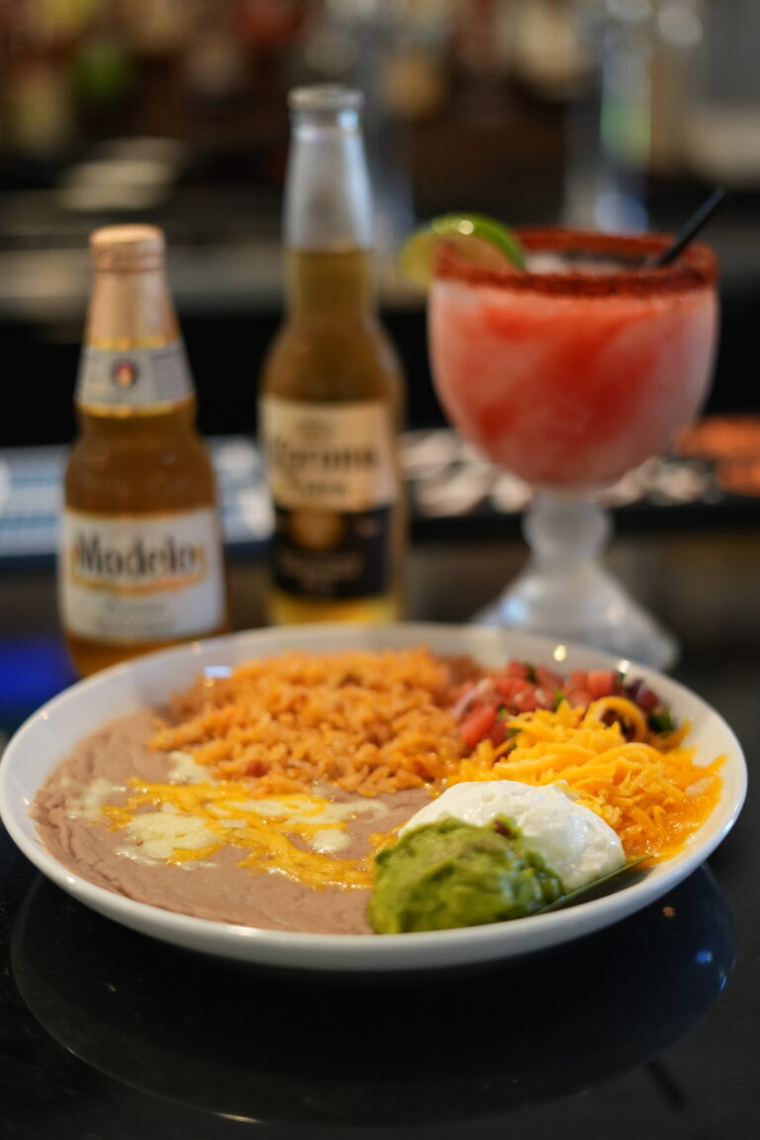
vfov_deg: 39.6
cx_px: 380
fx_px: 1583
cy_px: 570
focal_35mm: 50
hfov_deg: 27.0
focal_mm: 50
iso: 2000
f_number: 2
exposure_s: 1/160
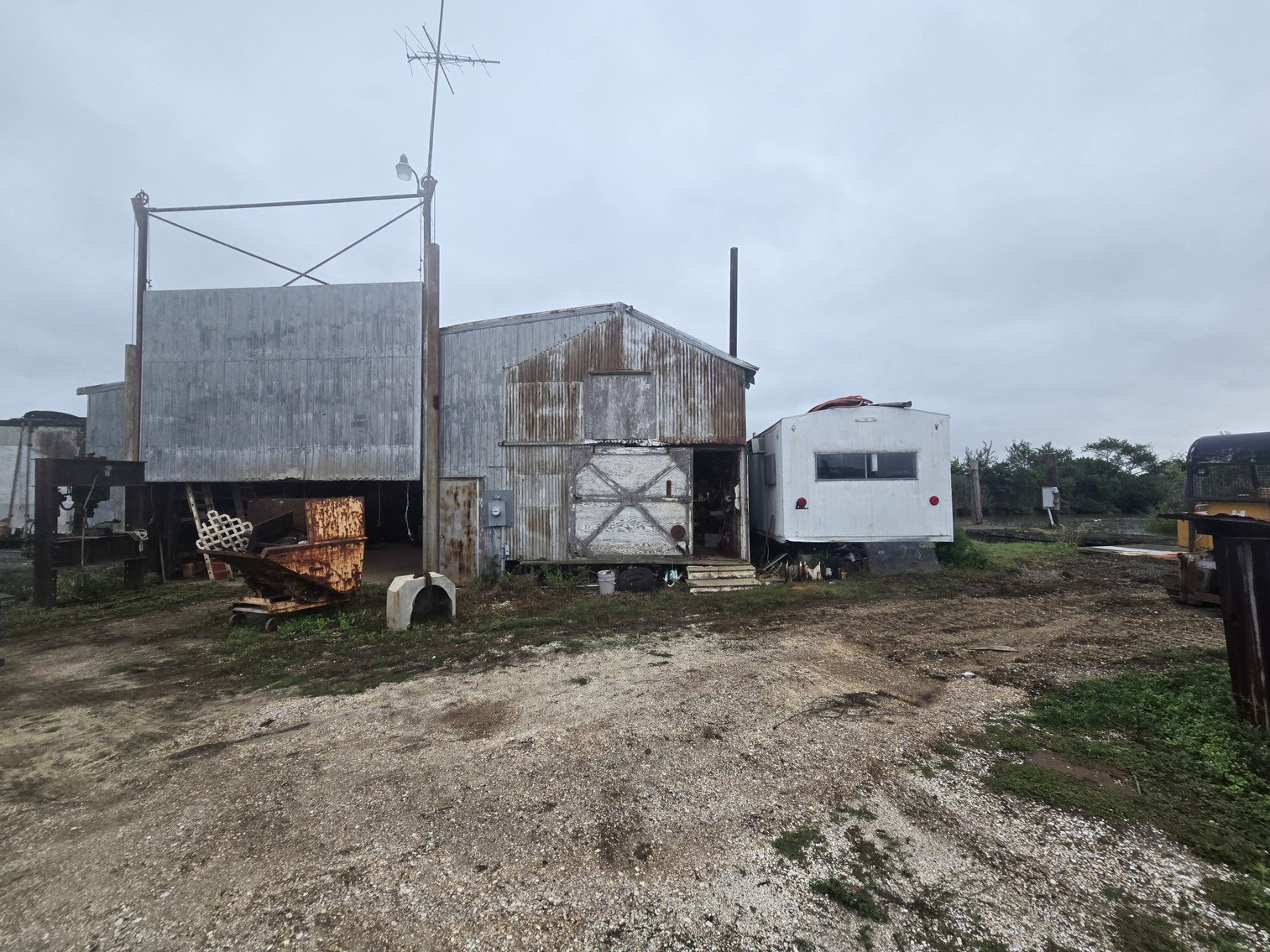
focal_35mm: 13
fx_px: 477
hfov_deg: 106.2
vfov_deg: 89.9
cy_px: 476
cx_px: 635
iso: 50
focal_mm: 2.2
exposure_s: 1/420
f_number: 2.2
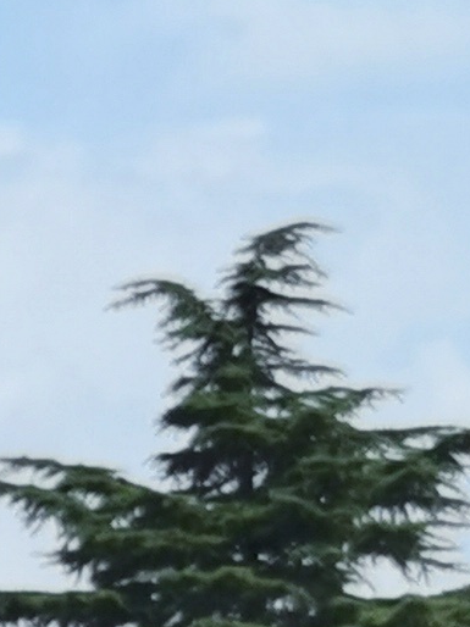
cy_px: 1245
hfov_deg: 5.5
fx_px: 4765
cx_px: -648
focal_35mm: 263
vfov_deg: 7.3
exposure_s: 1/4505
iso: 50
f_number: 1.9
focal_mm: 6.71
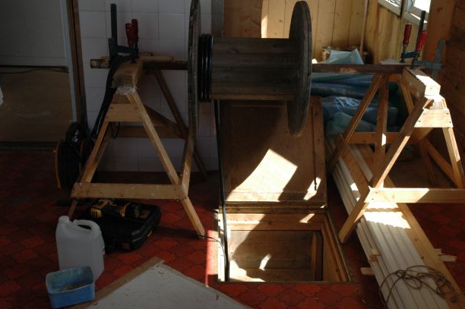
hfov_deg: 43.2
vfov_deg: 29.5
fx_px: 588
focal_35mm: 46
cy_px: 151
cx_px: 240
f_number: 7.1
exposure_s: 1/200
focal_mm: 29
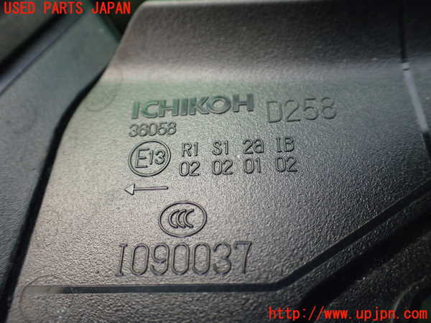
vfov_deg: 46.8
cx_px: 216
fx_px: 374
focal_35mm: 30
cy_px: 162
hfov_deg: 60.0
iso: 400
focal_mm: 5.4
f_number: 2.3
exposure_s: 1/125
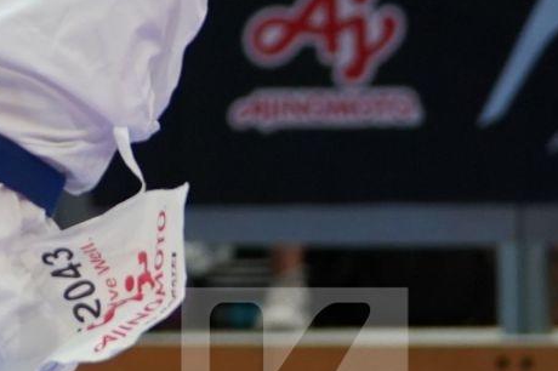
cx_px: -528
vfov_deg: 2.2
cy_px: -33
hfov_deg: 3.3
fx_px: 9525
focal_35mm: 615
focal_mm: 105
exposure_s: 1/800
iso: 1250
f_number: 2.8
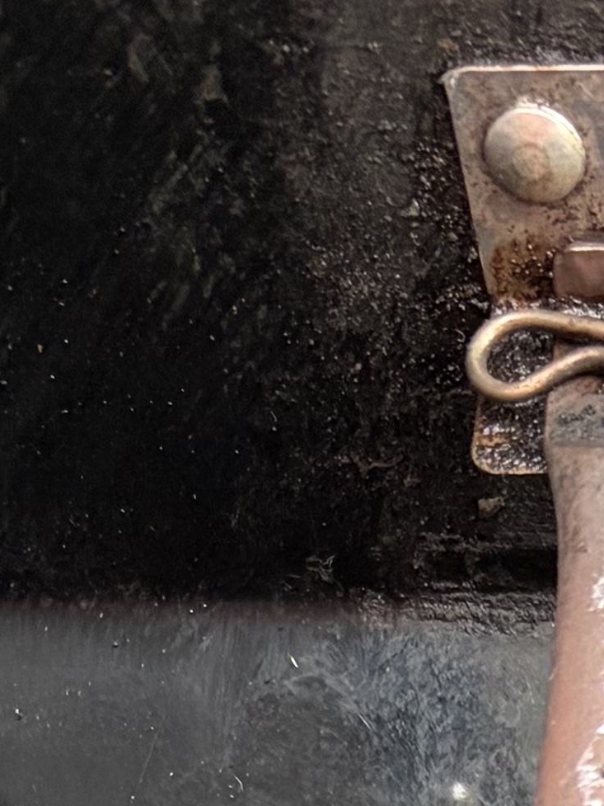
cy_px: 1793
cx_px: 1328
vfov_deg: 11.3
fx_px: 3535
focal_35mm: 152
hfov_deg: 9.0
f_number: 1.6
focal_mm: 5.96
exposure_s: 1/122
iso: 125
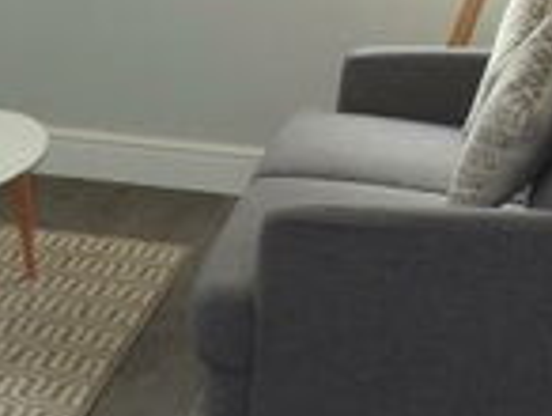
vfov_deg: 12.8
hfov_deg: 16.1
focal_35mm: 115
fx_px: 1837
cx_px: -197
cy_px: 17
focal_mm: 4.3
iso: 100
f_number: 3.3
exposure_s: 1/60
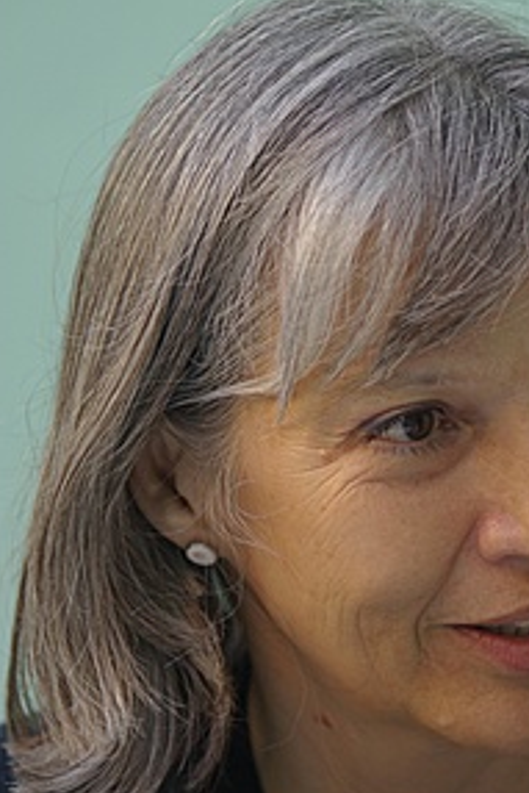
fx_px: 5547
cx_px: 433
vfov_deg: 8.2
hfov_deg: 5.5
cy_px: 469
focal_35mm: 252
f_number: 2.8
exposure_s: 1/90
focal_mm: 100
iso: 200
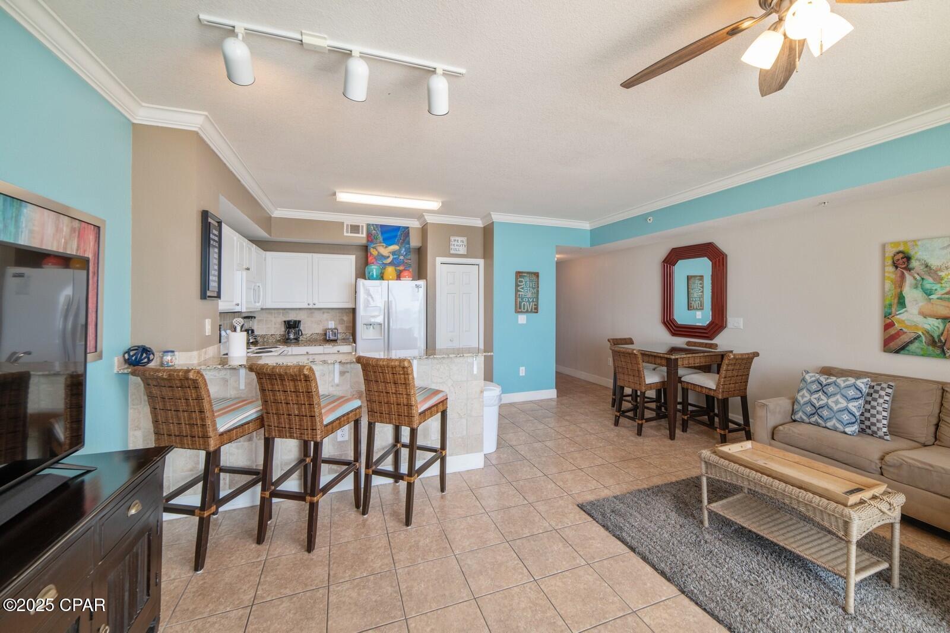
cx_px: 475
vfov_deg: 81.2
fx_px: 369
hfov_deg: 104.3
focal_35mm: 14
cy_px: 316
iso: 100
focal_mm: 14
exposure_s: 1/10
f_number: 8
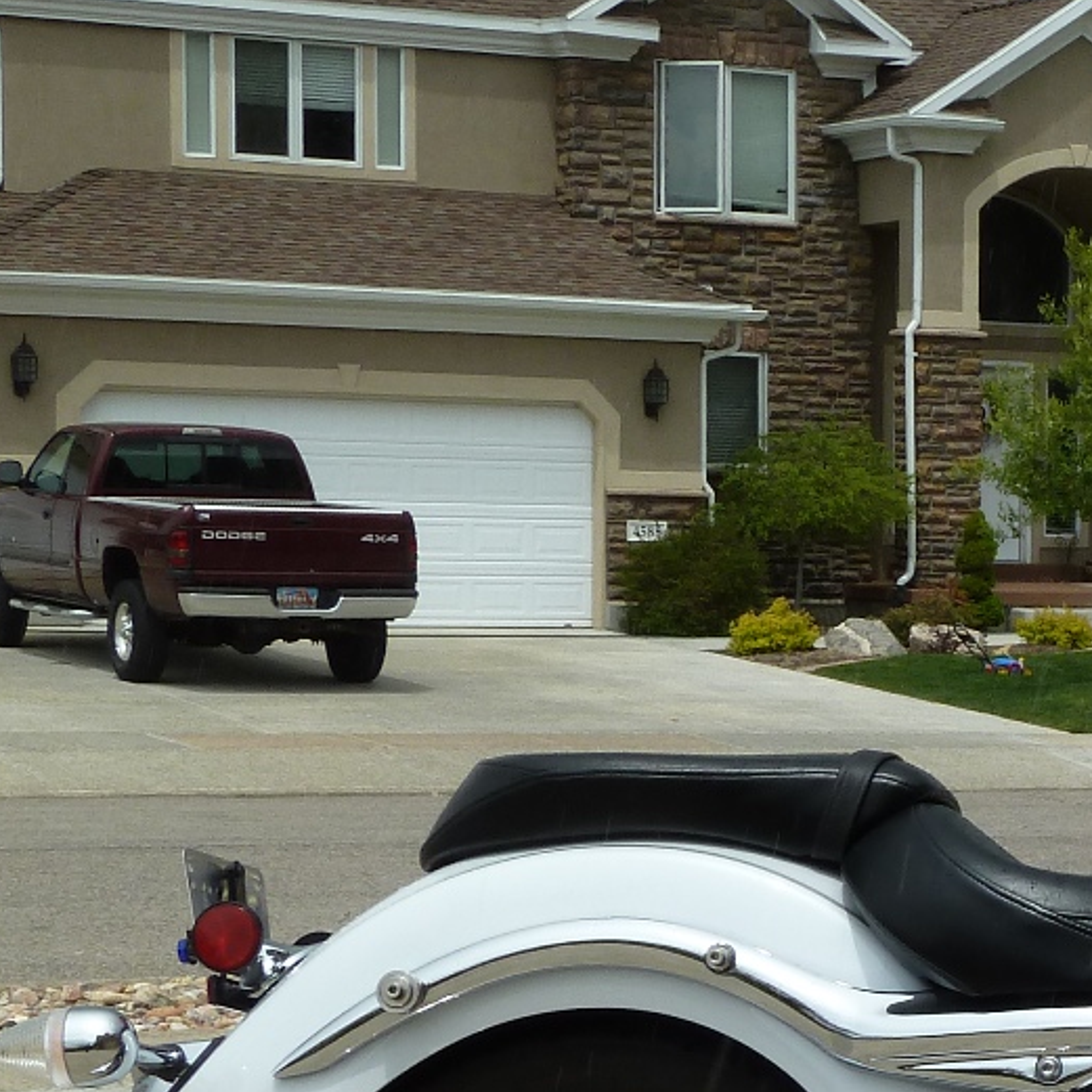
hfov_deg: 14.5
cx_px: 1482
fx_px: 4069
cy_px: 1029
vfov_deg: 15.1
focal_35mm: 114
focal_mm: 6.9
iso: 80
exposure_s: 1/400
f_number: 5.6
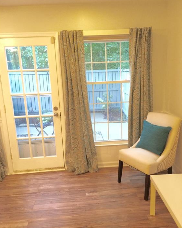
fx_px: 209
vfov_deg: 57.1
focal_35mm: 31
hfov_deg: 47.1
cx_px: 91
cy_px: 121
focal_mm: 4.15
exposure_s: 1/15
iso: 100
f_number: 2.2
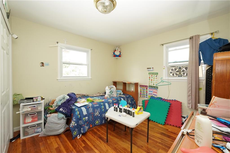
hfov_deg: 100.4
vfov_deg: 77.3
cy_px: 76
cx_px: 115
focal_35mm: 15
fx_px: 96
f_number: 4.5
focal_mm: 10
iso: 1600
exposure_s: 1/125
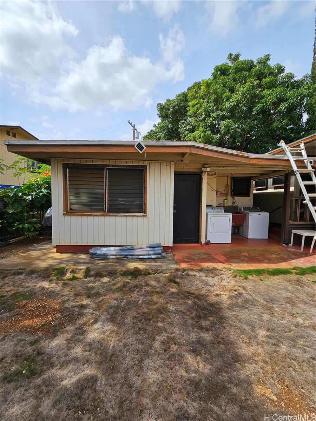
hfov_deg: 89.9
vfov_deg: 106.2
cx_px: 158
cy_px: 210
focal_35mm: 13
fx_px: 158
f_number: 2.2
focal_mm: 2.2
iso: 50
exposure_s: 1/2175
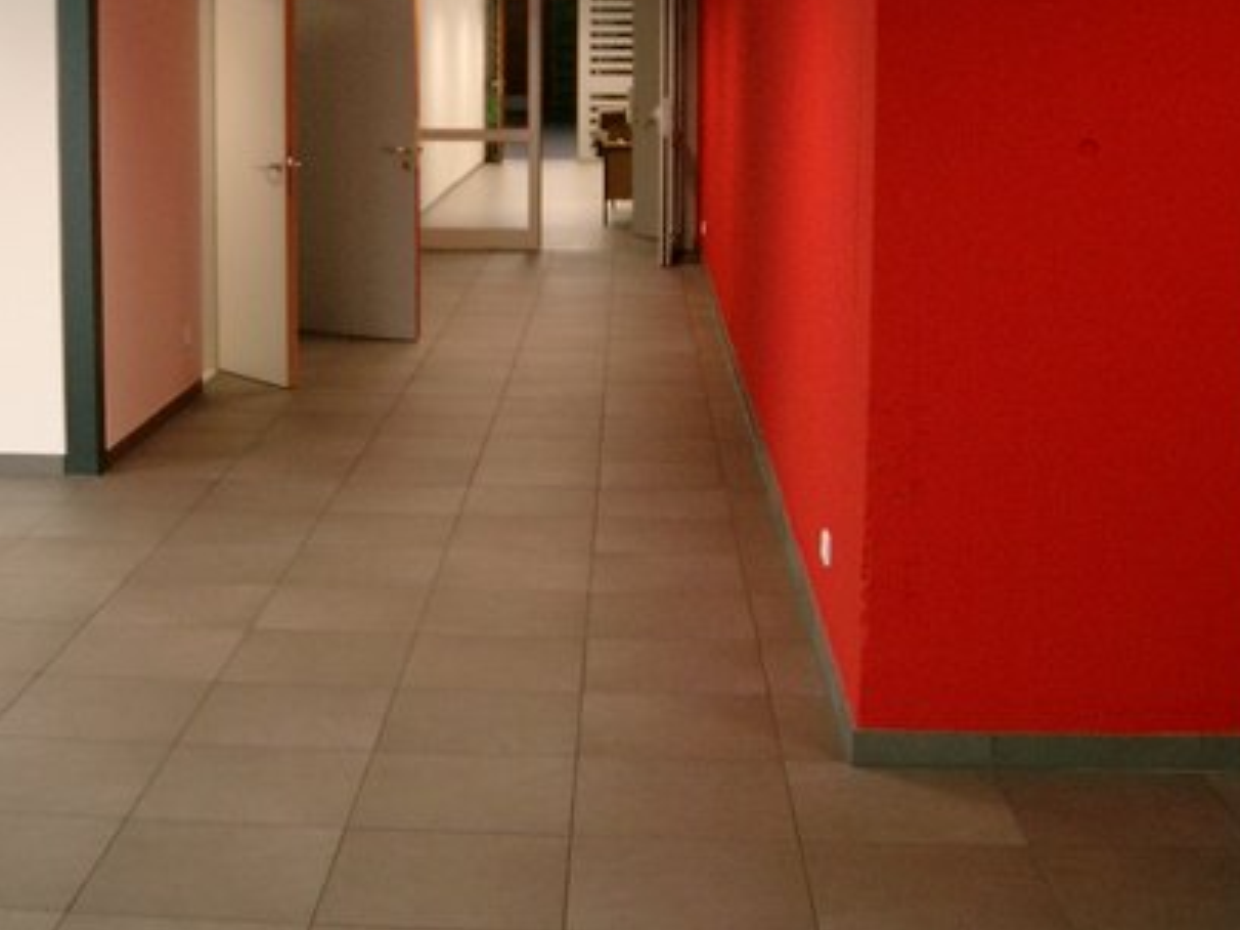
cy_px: 249
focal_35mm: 55
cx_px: 427
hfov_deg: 34.7
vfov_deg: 26.3
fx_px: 1970
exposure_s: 1/60
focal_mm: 7.6
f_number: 2.6
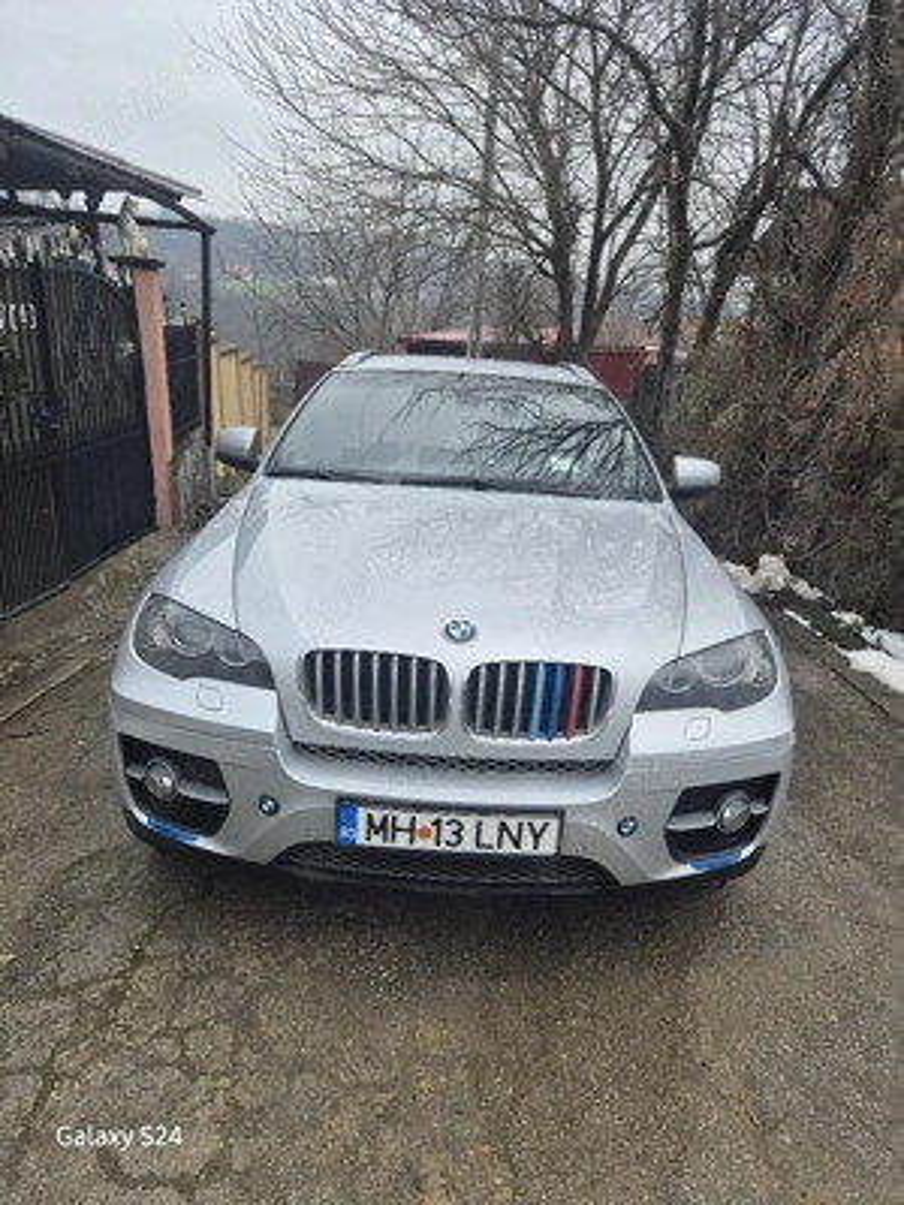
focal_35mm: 23
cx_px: 452
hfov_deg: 58.9
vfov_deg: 73.9
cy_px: 602
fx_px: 801
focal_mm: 5.4
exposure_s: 1/588
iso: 25
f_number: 1.8
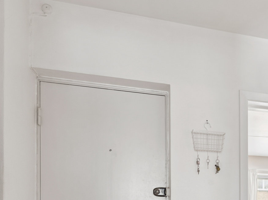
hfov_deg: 36.4
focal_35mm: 46
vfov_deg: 28.6
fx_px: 356
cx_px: 277
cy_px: 221
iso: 200
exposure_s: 2
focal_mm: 14
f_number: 10
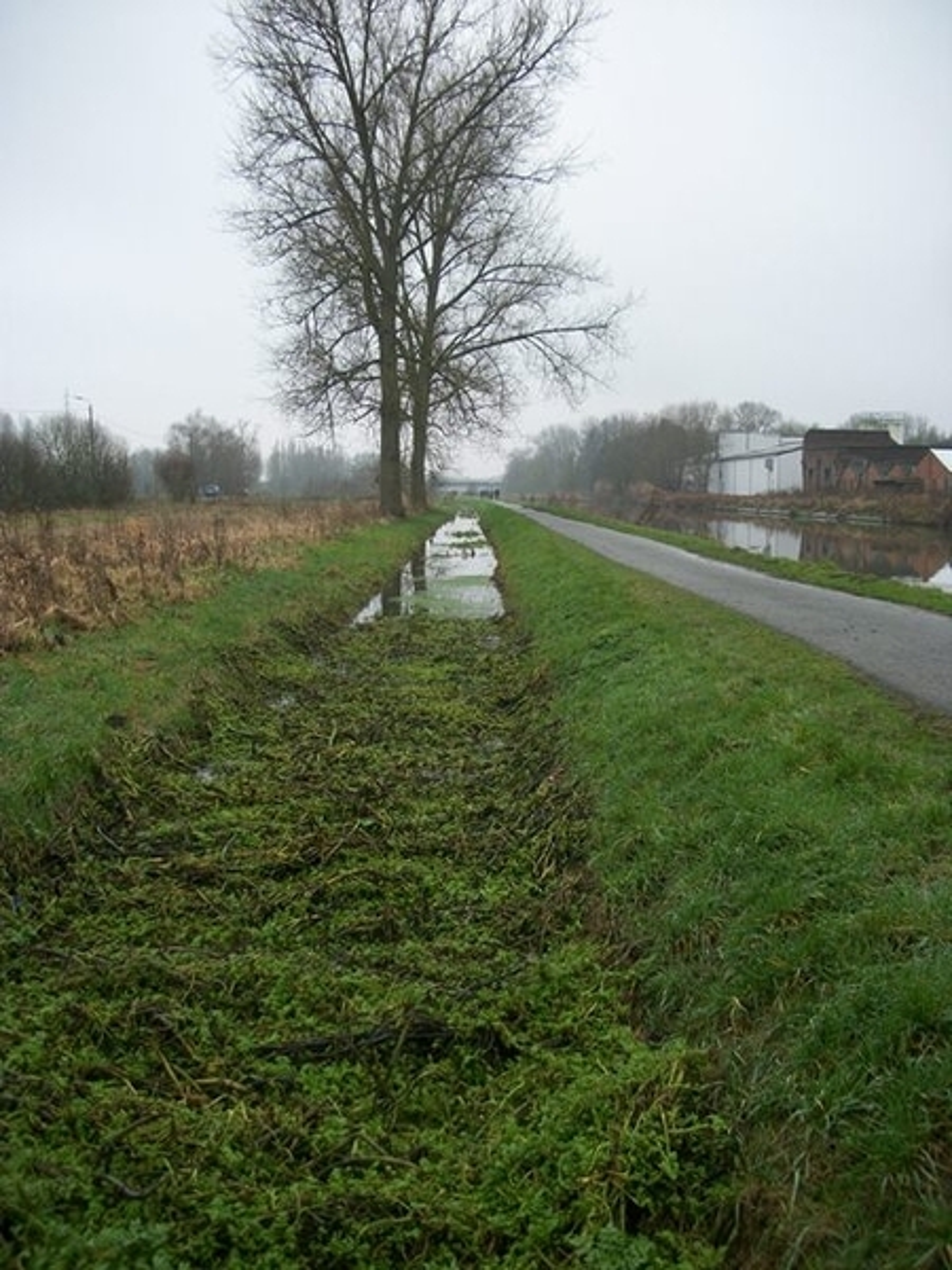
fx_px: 1173
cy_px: 635
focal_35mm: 32
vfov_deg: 56.8
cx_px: 476
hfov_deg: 44.2
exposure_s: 1/160
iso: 80
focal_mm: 5.7
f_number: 2.9
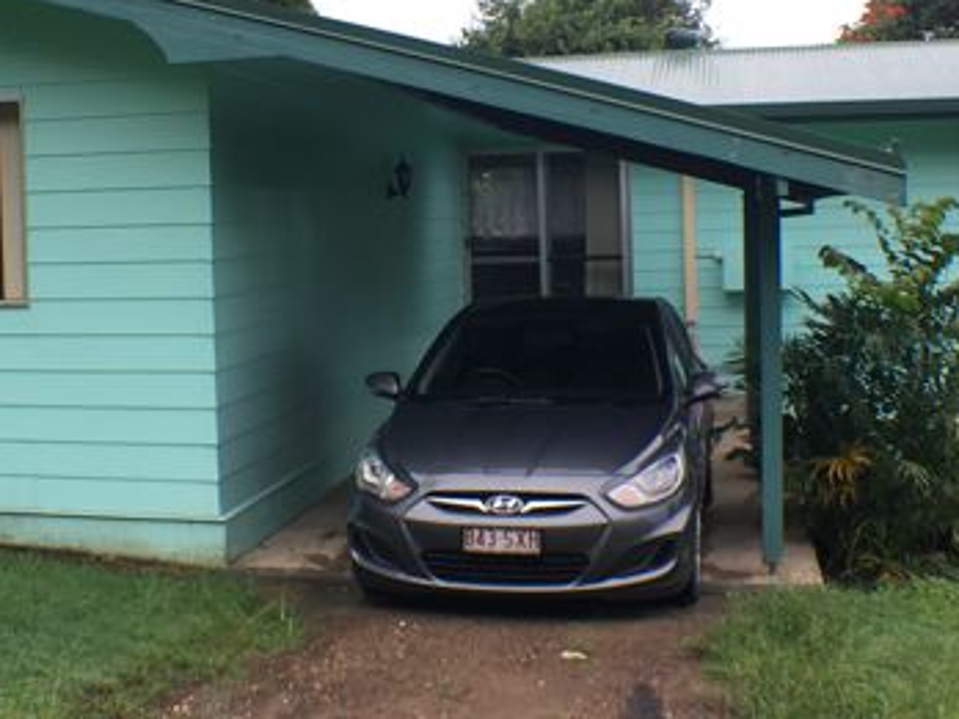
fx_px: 2078
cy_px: 286
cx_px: 397
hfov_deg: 26.0
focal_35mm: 75
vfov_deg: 19.6
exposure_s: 1/129
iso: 25
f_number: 2.2
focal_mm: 4.15
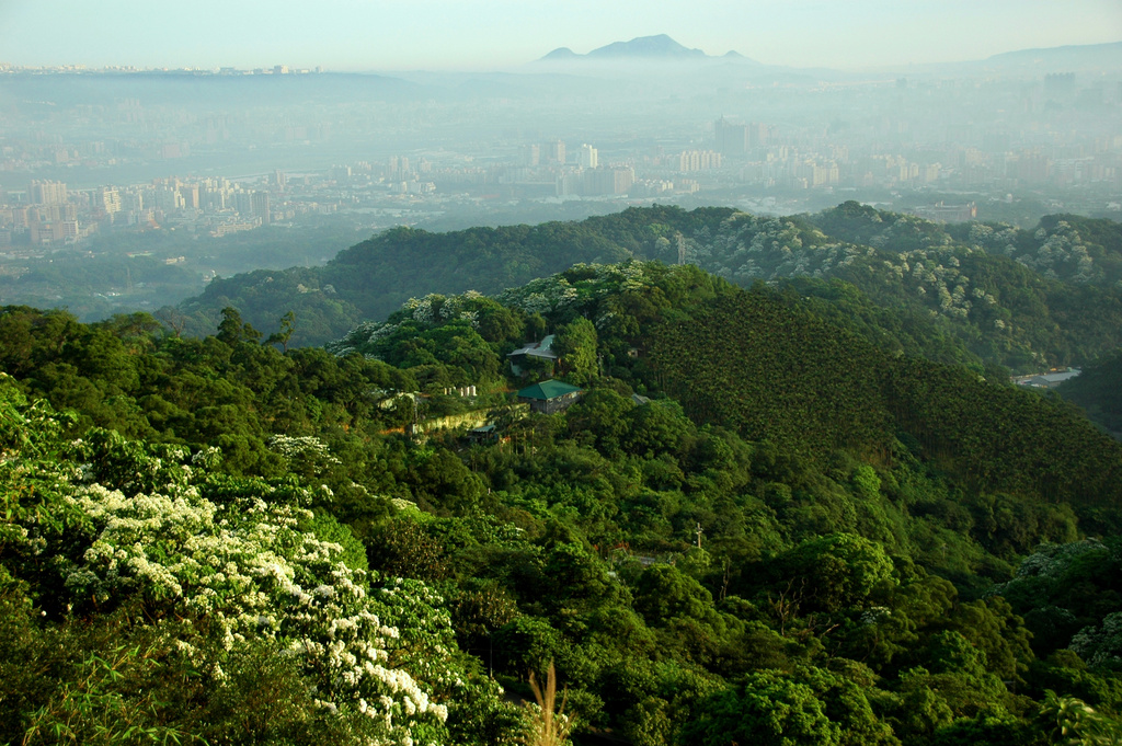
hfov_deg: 41.1
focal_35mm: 48
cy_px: 373
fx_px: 1495
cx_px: 561
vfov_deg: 28.0
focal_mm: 32
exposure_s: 1/320
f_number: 4.5
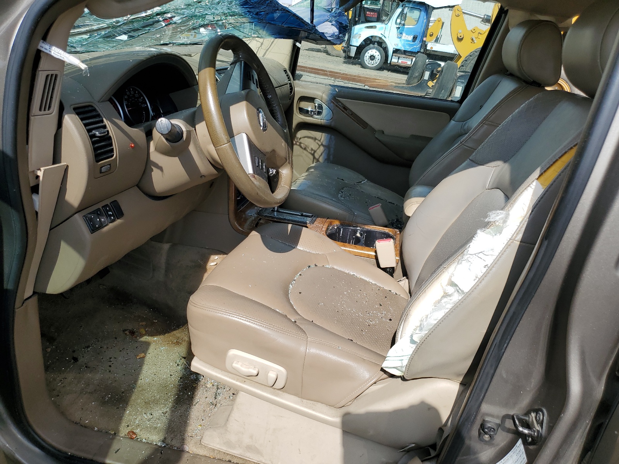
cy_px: 232
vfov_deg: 53.1
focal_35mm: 26
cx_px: 310
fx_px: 465
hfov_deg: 67.3
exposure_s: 1/3333
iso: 50
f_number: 1.5
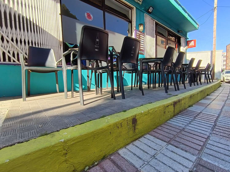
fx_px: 113
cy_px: 86
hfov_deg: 91.0
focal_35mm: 17
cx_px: 115
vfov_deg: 74.7
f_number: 2.2
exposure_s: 1/228
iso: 100
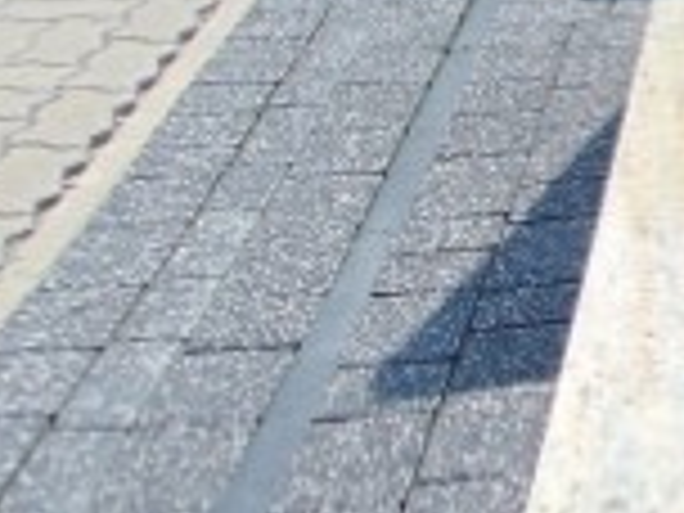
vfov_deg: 13.8
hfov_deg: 16.1
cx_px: 1192
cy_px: -58
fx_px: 2075
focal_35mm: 105
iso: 80
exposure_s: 1/200
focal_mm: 4.5
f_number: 7.7
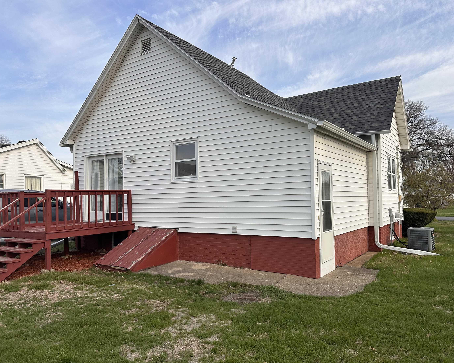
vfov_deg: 54.9
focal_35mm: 26
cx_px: 235
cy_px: 184
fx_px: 349
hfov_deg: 66.0
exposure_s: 1/3155
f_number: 1.78
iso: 80
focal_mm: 6.86
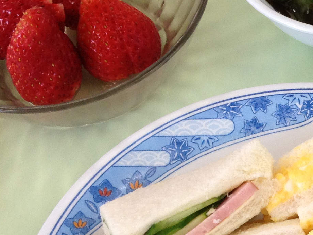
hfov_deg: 15.0
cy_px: 228
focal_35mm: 124
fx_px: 1121
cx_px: 433
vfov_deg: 11.8
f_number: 2.4
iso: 100
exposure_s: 1/120
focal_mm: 4.28
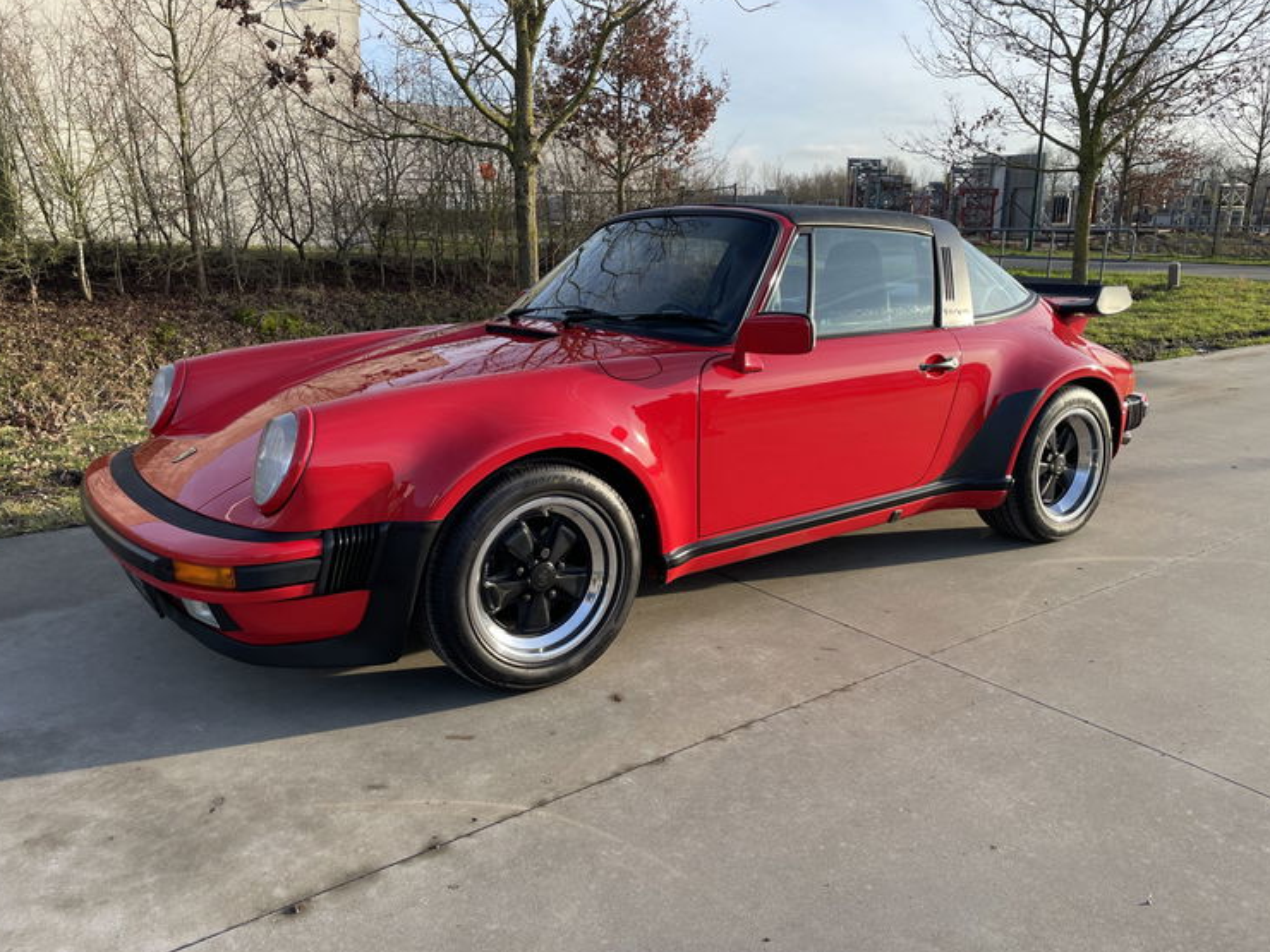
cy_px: 484
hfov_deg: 65.3
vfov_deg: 51.4
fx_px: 991
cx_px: 635
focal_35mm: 27
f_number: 1.6
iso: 32
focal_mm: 4.2
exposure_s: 1/910
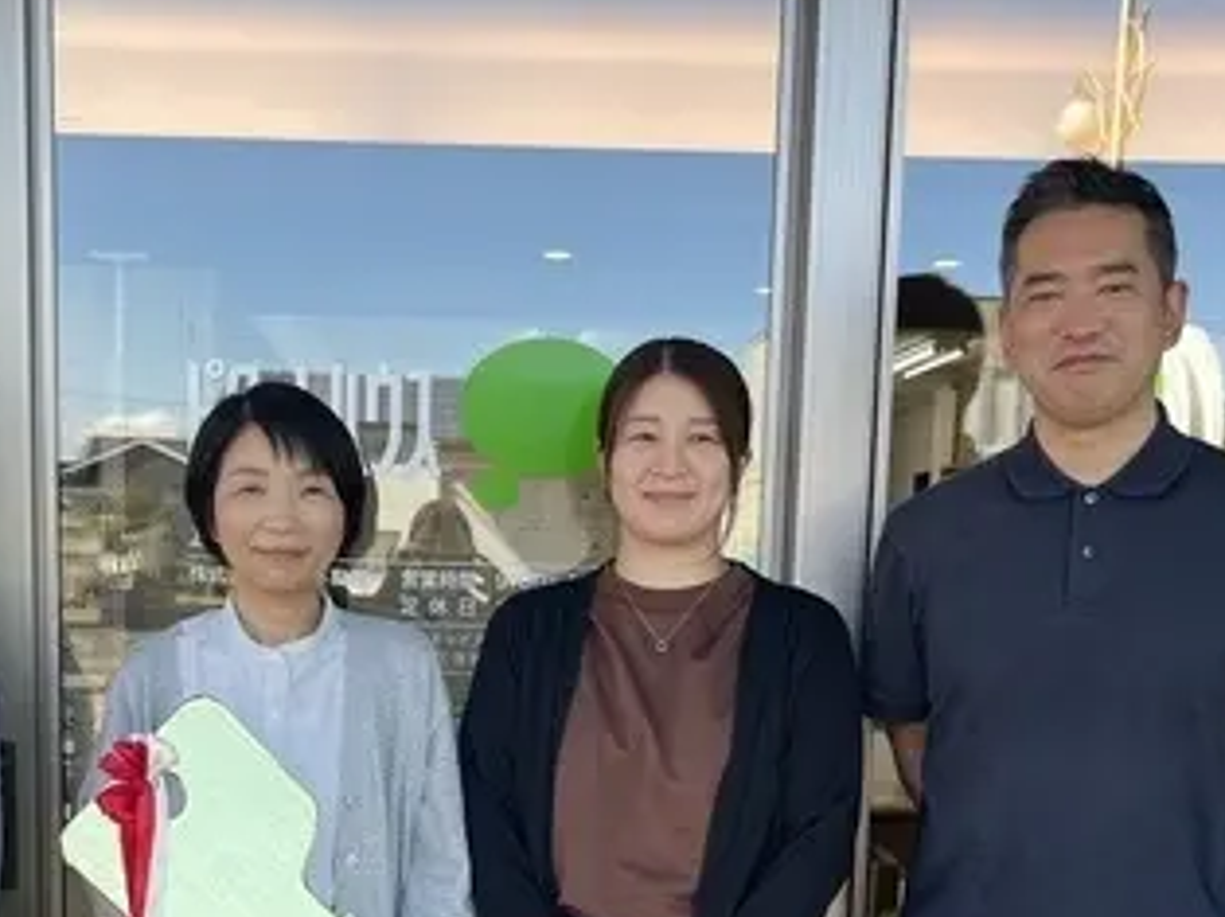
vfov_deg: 26.5
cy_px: 843
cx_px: 488
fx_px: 1874
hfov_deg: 36.1
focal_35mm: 53
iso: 50
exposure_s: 1/424
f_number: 1.6
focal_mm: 5.1
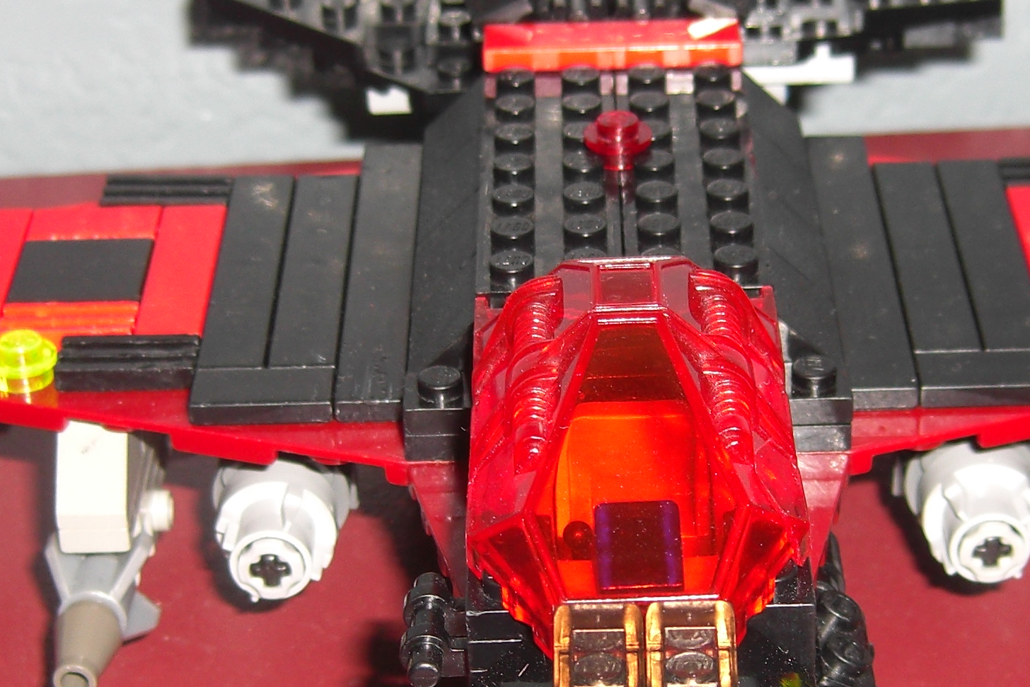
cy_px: 492
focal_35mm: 99
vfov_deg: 13.8
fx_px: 2833
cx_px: 582
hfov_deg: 20.6
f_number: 2.8
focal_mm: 7.9
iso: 80
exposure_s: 1/60
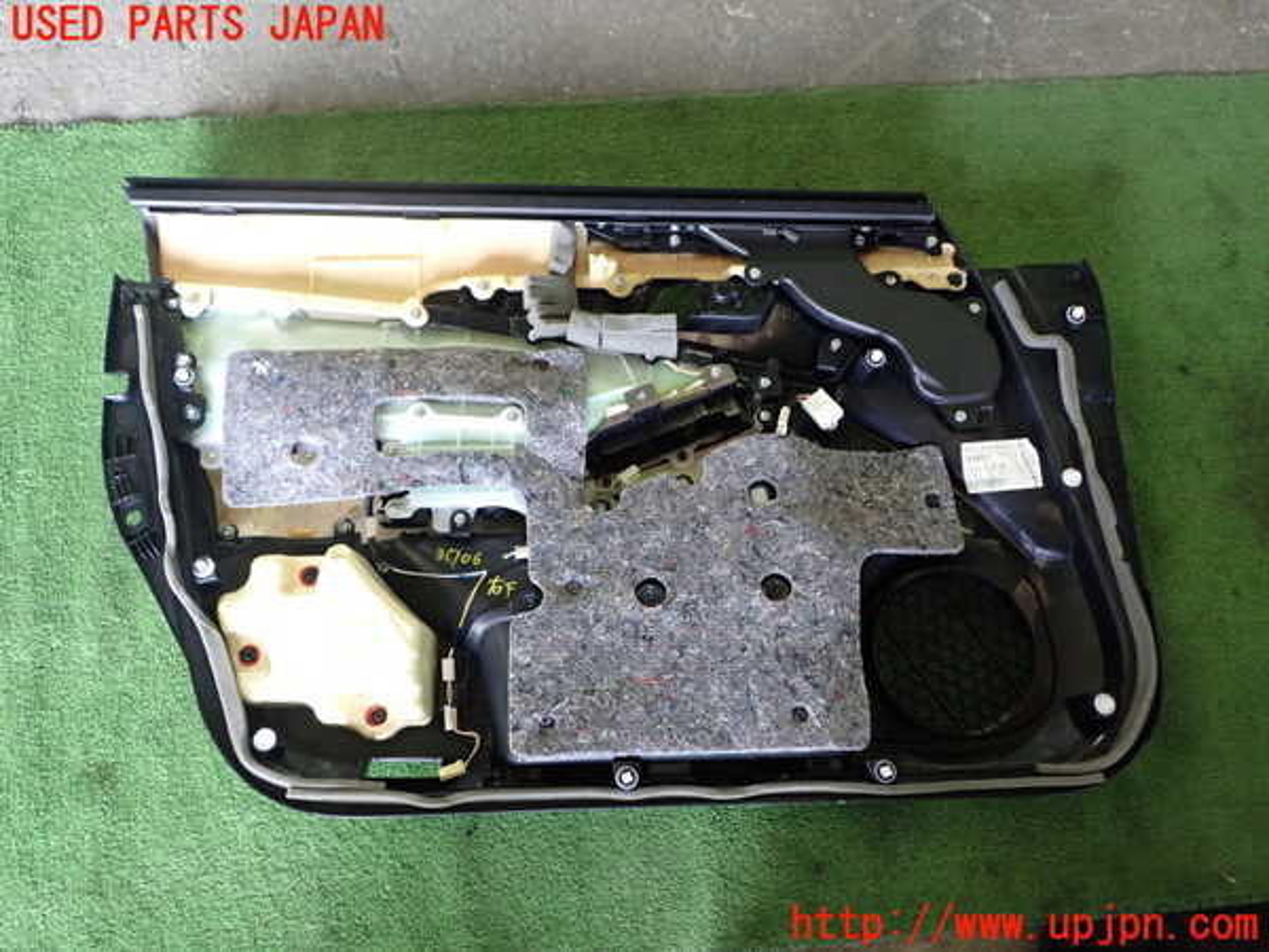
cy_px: 476
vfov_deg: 46.8
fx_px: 1100
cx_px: 634
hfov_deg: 60.0
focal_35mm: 30
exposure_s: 1/30
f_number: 2.3
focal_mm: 5.4
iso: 250
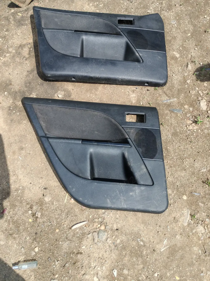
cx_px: 105
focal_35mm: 27
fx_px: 218
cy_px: 140
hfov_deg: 51.3
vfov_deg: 65.3
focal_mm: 5.52
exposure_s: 1/970
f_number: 1.95
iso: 50
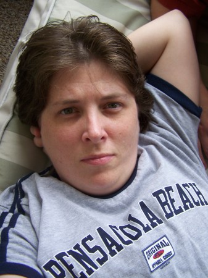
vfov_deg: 49.0
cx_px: 104
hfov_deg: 37.7
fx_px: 305
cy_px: 139
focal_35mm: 38
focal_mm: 6.3
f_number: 2.8
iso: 64
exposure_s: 1/100
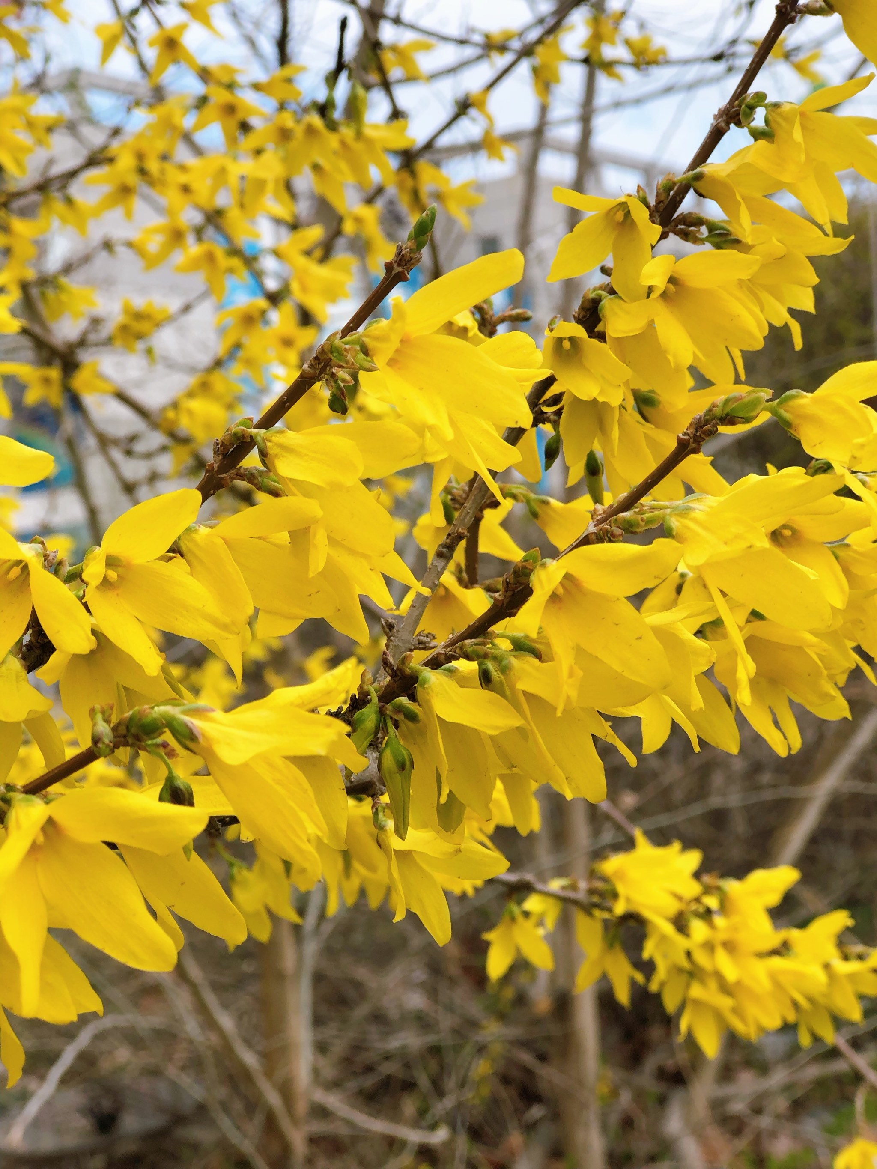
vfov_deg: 33.8
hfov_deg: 25.7
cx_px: 438
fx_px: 1925
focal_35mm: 57
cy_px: 584
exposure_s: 1/363
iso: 20
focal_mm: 6.6
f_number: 2.8
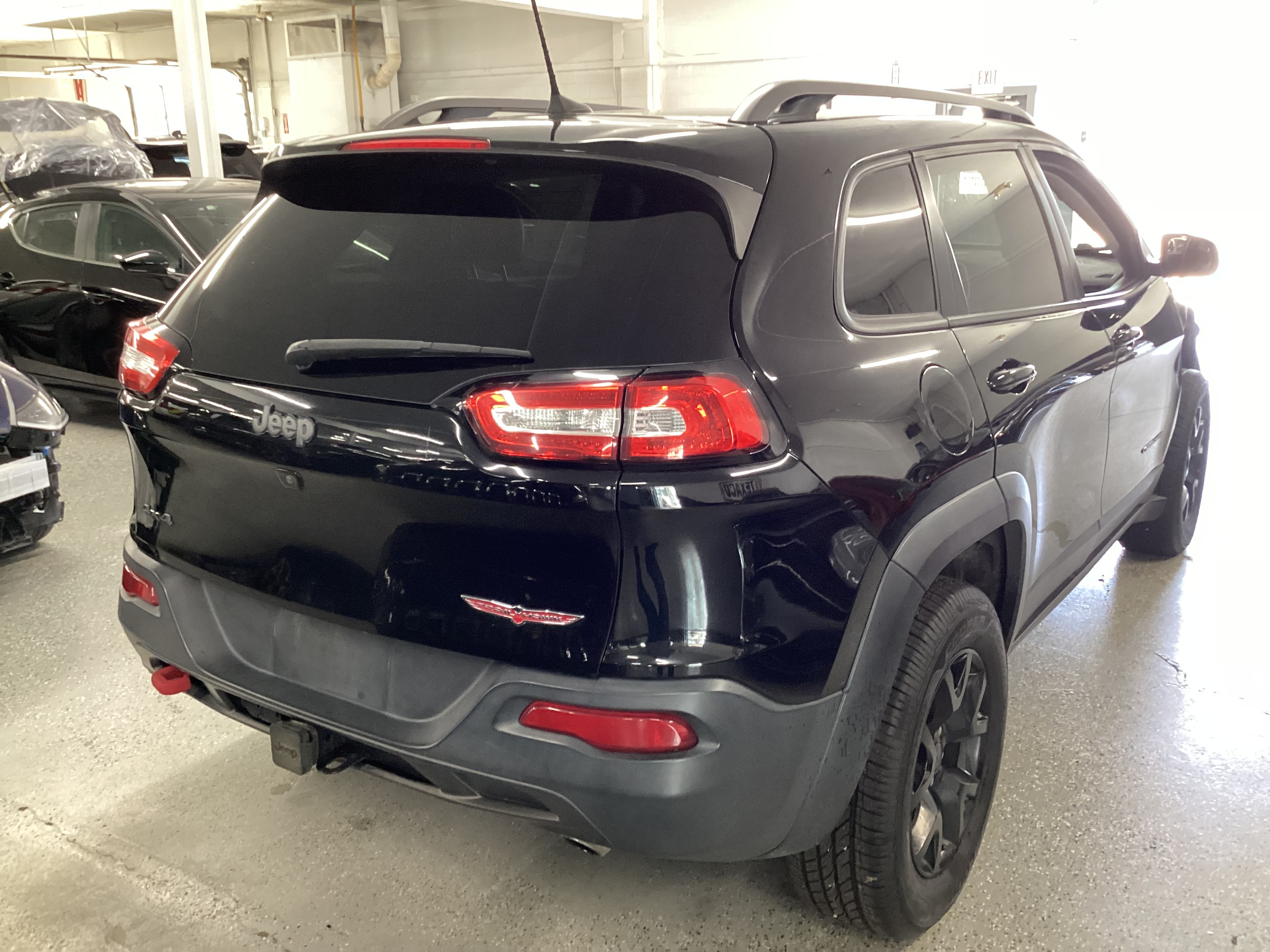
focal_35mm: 31
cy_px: 476
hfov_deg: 58.4
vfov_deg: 45.4
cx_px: 635
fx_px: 1137
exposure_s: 1/40
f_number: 2.4
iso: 250
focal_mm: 3.3
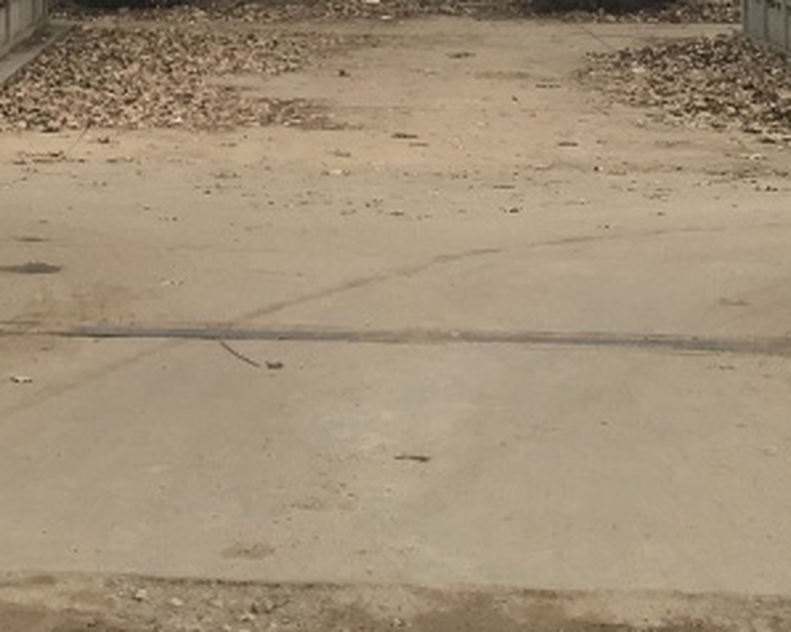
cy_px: -451
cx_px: 0
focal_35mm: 114
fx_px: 2667
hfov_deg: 16.5
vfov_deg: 12.5
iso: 25
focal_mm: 4.15
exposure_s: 1/962
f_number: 2.2
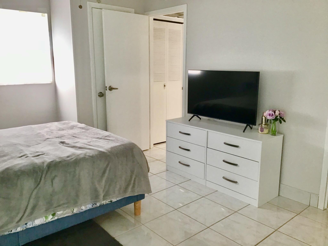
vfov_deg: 45.4
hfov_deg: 58.4
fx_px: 294
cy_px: 123
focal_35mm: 31
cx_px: 164
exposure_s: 1/30
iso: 50
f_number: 2.4
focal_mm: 3.3
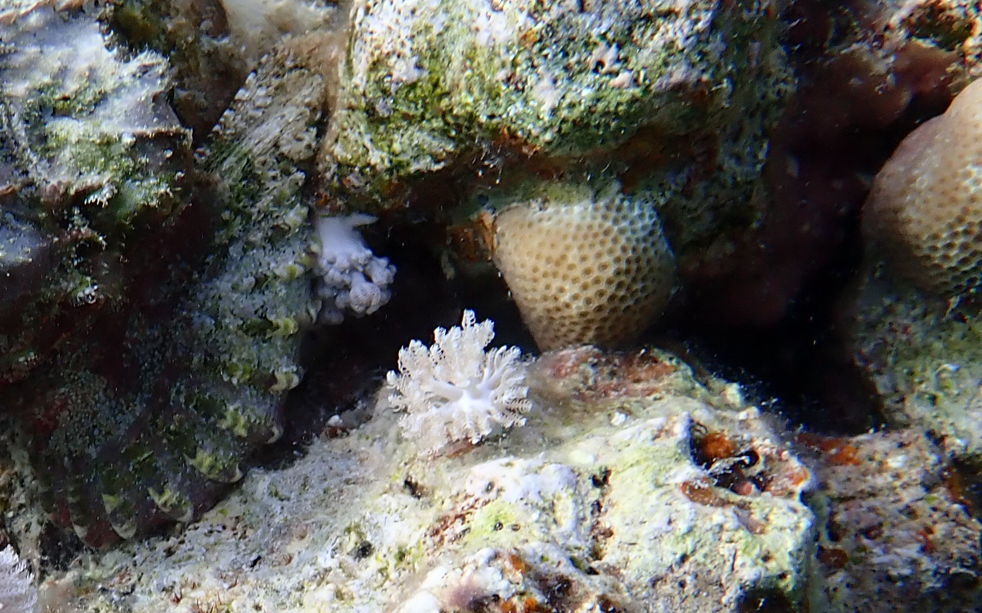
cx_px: 133
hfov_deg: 28.8
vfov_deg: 18.7
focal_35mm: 69
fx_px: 1846
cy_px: 503
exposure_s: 1/160
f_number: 3.2
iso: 100
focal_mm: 5.14
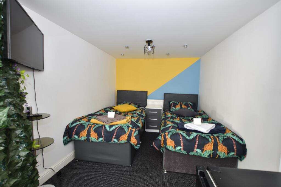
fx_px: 117
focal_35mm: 15
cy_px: 94
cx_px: 140
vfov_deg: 77.3
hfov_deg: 100.4
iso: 100
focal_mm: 10
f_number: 6.3
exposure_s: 1.3
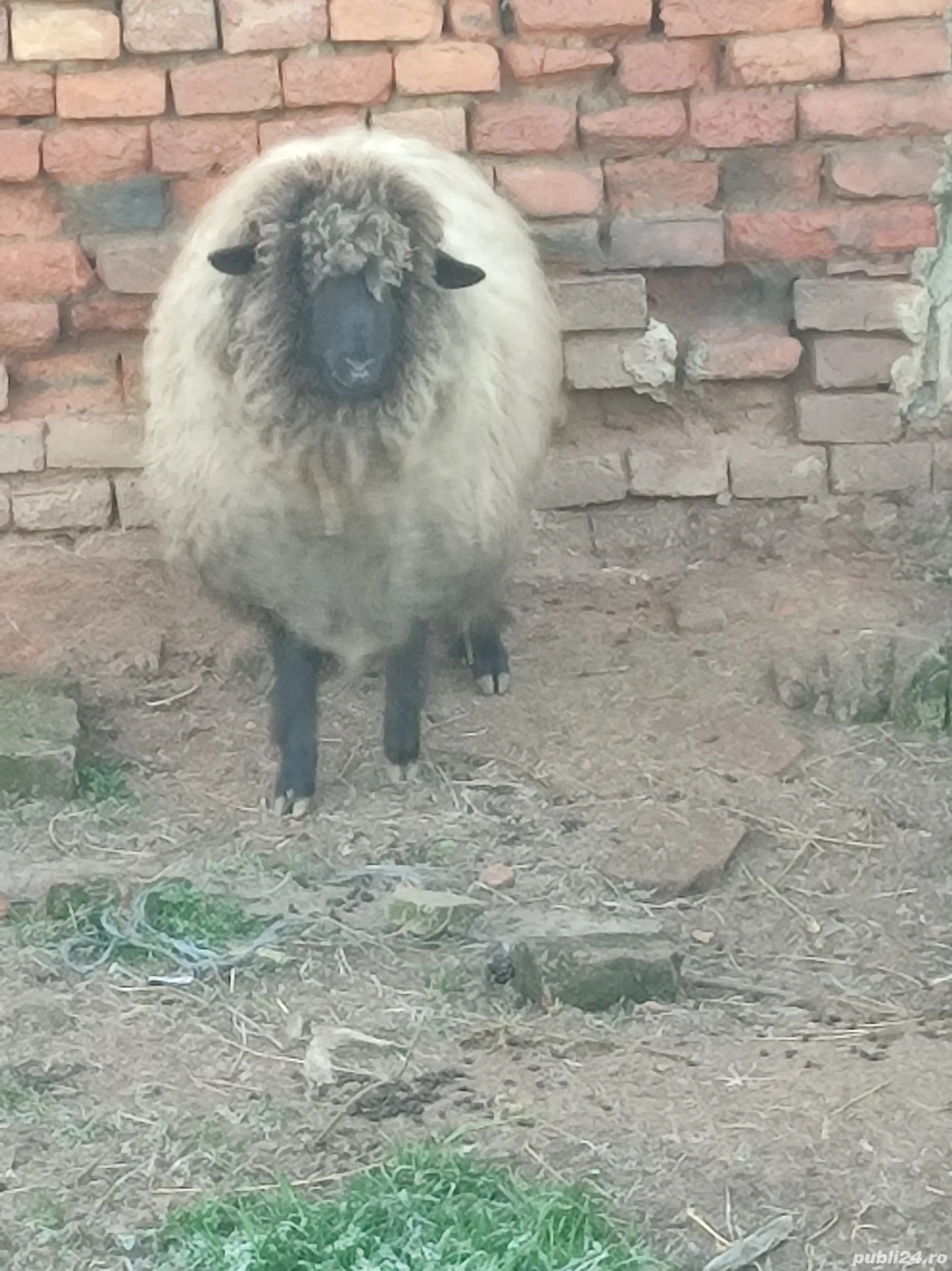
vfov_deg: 71.6
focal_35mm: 24
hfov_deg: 56.8
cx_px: 476
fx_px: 880
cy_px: 636
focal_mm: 5.89
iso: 126
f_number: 1.89
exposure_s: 1/50
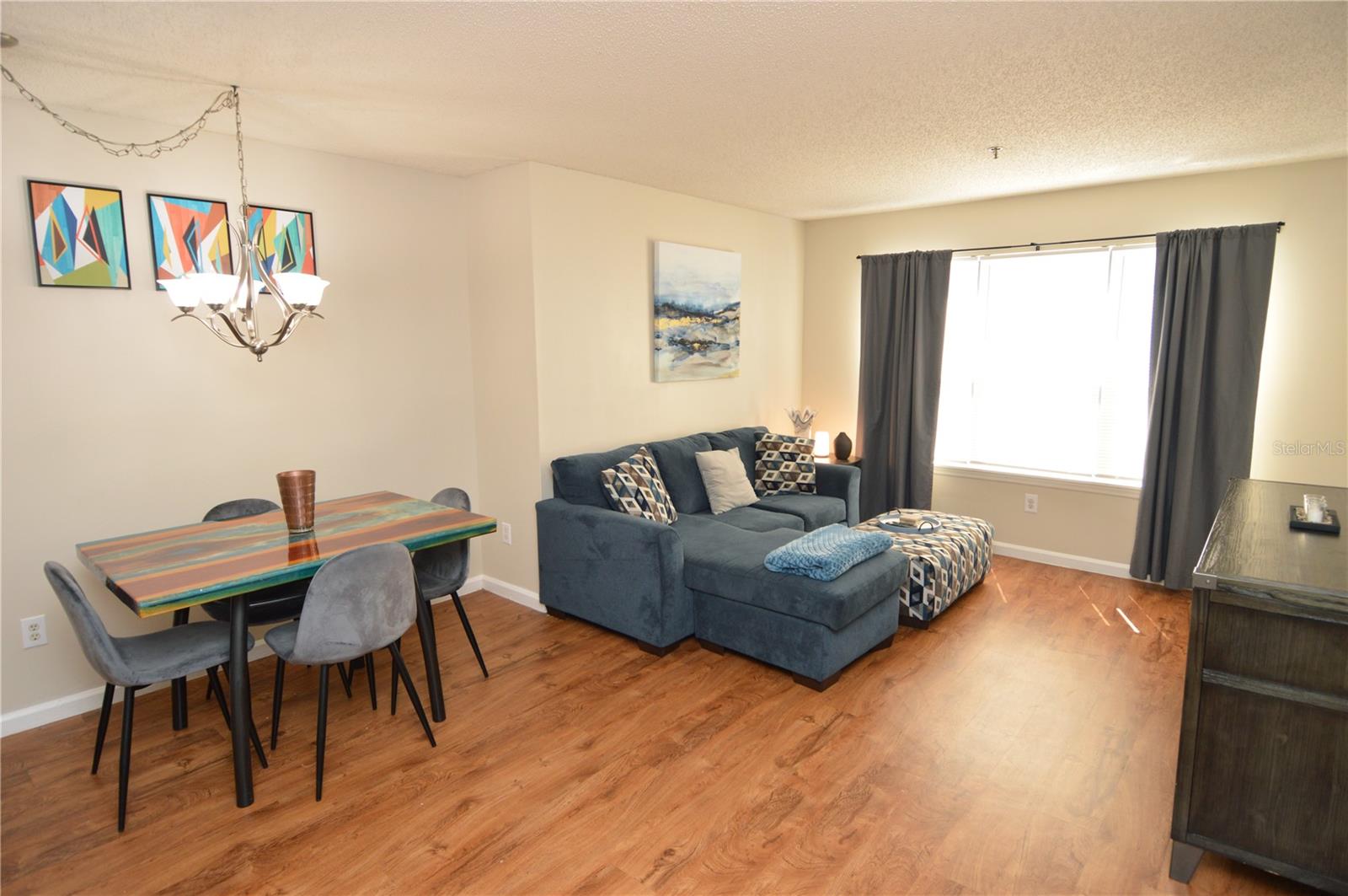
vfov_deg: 67.3
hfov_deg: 90.1
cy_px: 448
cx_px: 674
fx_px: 673
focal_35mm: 18
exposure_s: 1/80
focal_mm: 12
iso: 400
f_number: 4.5
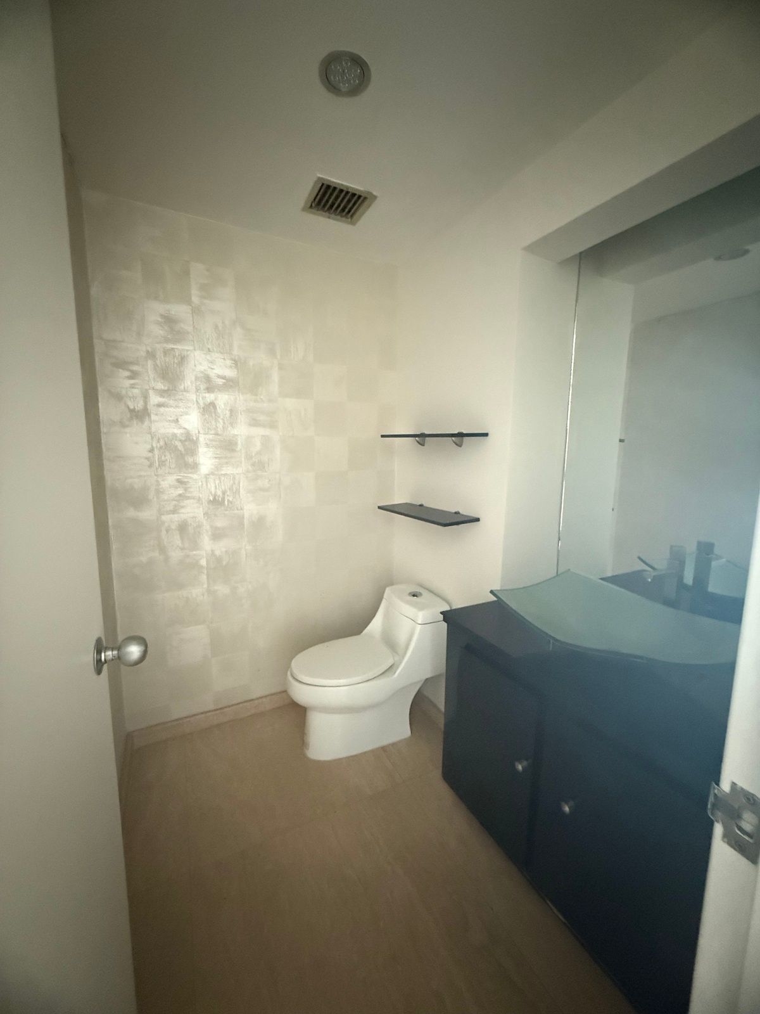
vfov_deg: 102.1
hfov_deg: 85.7
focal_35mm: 14
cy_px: 507
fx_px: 410
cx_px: 380
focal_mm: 2.22
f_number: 2.2
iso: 1250
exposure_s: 1/53
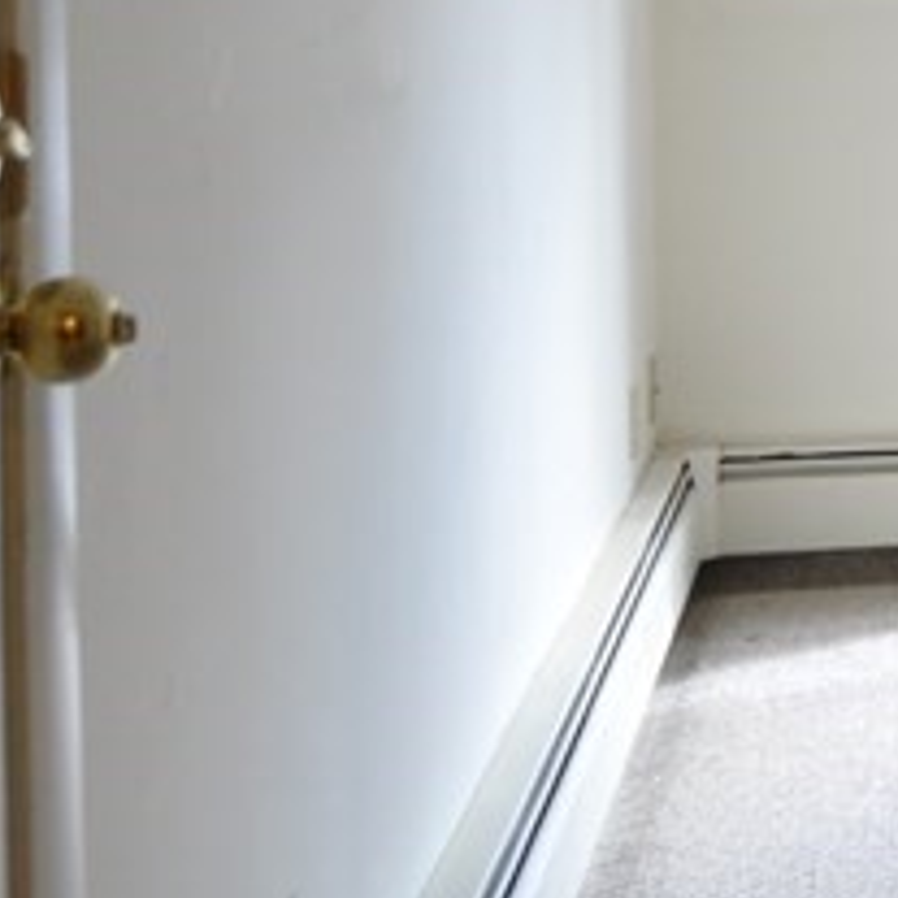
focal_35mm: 101
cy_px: -39
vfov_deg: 16.8
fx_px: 2964
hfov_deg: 13.7
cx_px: 1974
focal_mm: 16
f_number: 5
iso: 400
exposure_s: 1/100
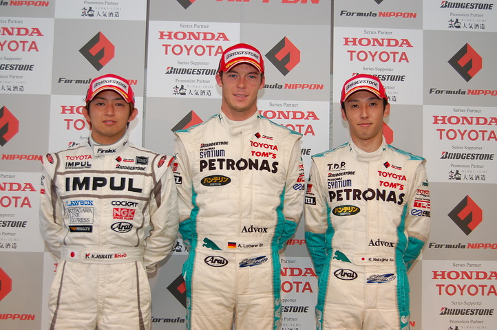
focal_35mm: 45
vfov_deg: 29.8
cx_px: 248
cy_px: 165
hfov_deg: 43.6
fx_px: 621
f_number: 4.2
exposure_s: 1/60
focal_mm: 30
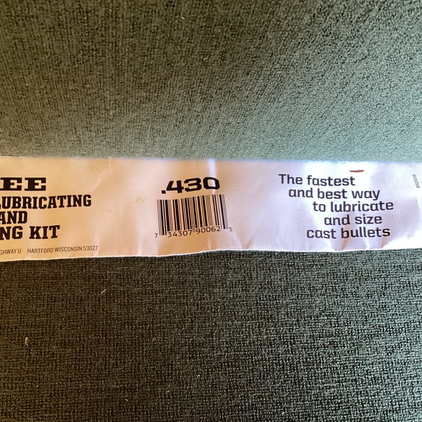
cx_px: 184
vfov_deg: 44.9
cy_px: 213
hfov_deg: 44.8
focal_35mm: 37
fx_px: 510
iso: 250
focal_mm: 3.3
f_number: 2.4
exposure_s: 1/50
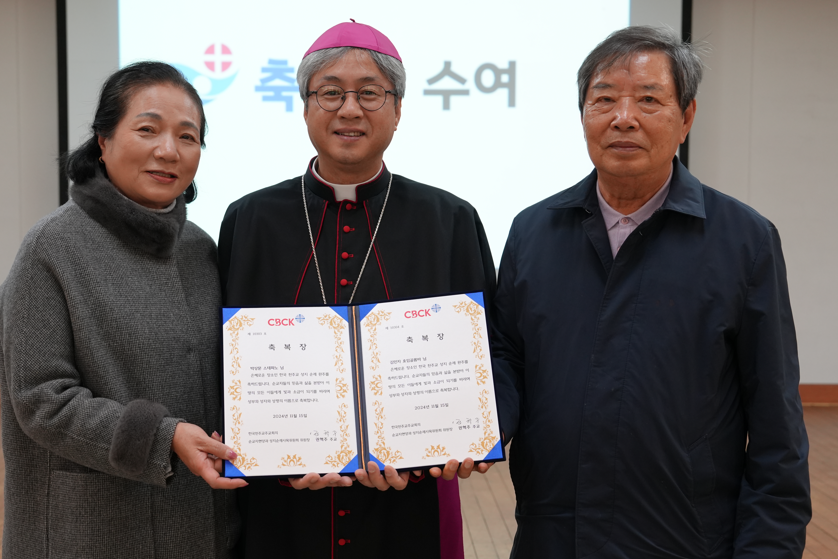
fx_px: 1327
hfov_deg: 35.0
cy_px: 287
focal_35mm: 57
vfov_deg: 23.8
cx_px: 368
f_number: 4
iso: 1000
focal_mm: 44
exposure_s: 1/160
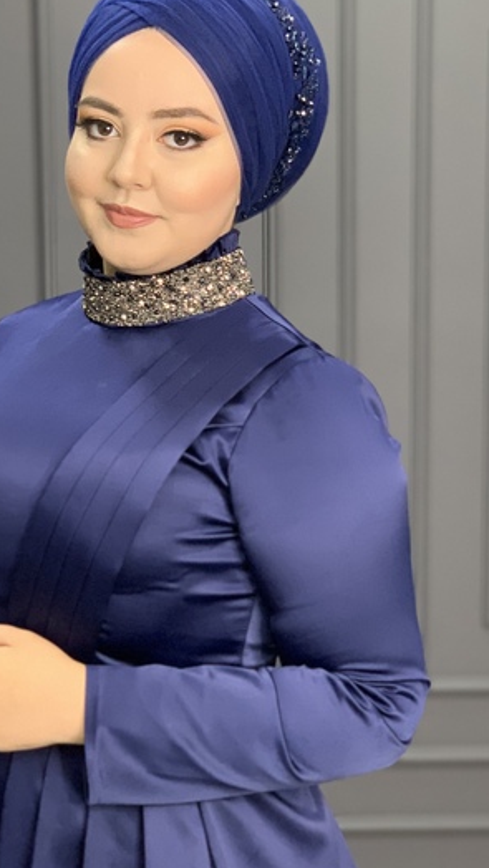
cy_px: 447
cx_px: 204
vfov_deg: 25.6
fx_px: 1912
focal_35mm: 83
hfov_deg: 14.6
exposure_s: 1/90
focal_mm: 6
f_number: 2.4
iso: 125
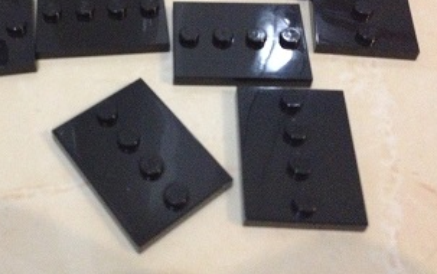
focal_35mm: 55
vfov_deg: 23.3
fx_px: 656
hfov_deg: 36.5
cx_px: 151
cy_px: 56
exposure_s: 1/15
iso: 800
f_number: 2.4
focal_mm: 4.28
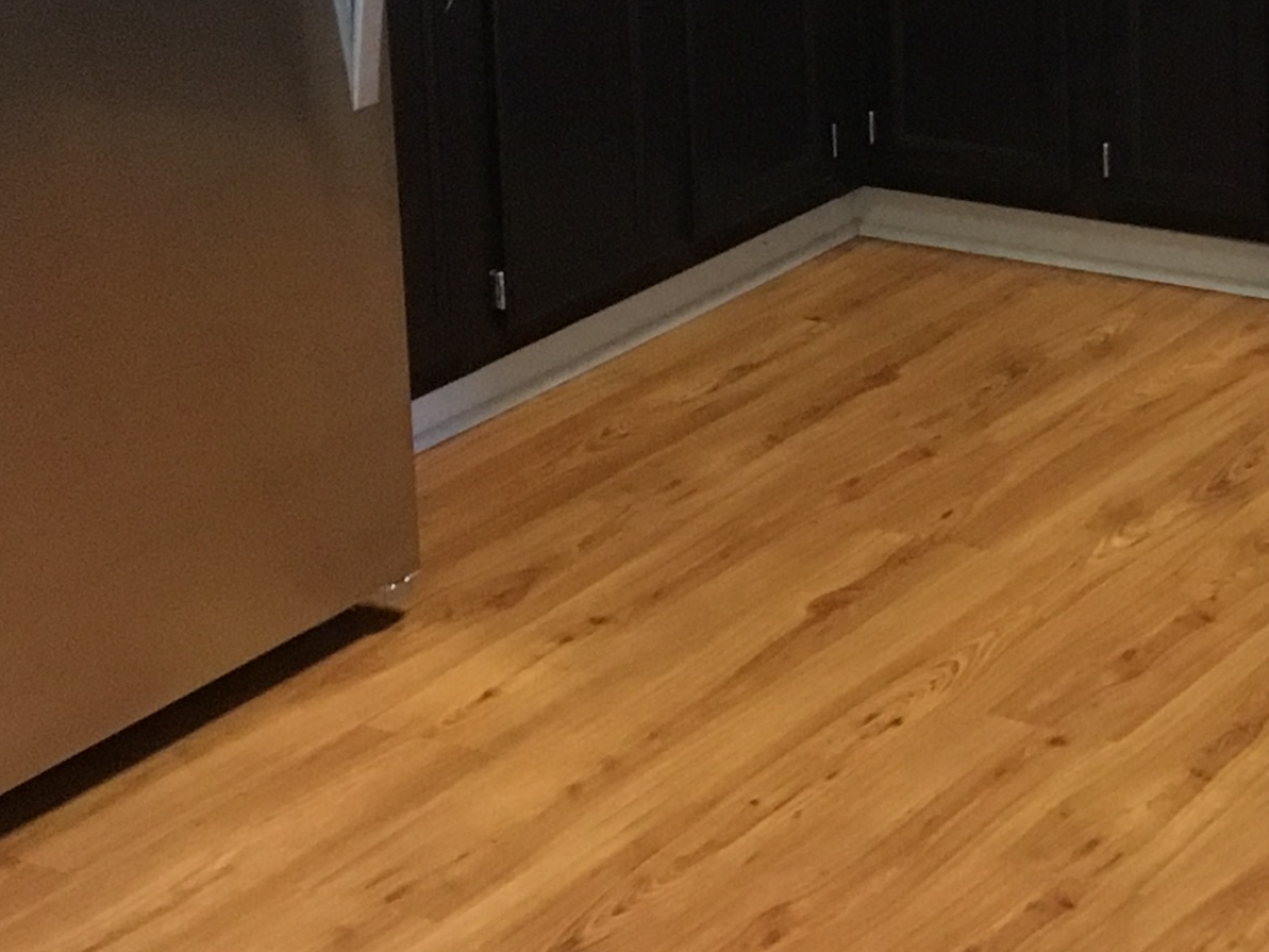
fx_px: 3593
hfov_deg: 19.3
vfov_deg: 14.7
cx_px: 1332
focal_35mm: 98
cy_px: -116
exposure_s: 1/30
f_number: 2.2
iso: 200
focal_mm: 4.15
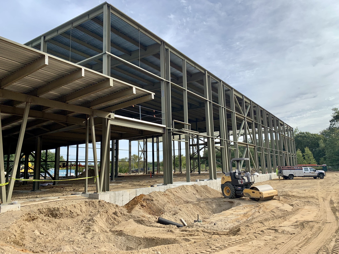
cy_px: 127
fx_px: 255
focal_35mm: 26
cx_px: 170
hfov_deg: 67.3
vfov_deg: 53.1
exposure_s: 1/1812
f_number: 1.8
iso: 25
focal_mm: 4.25
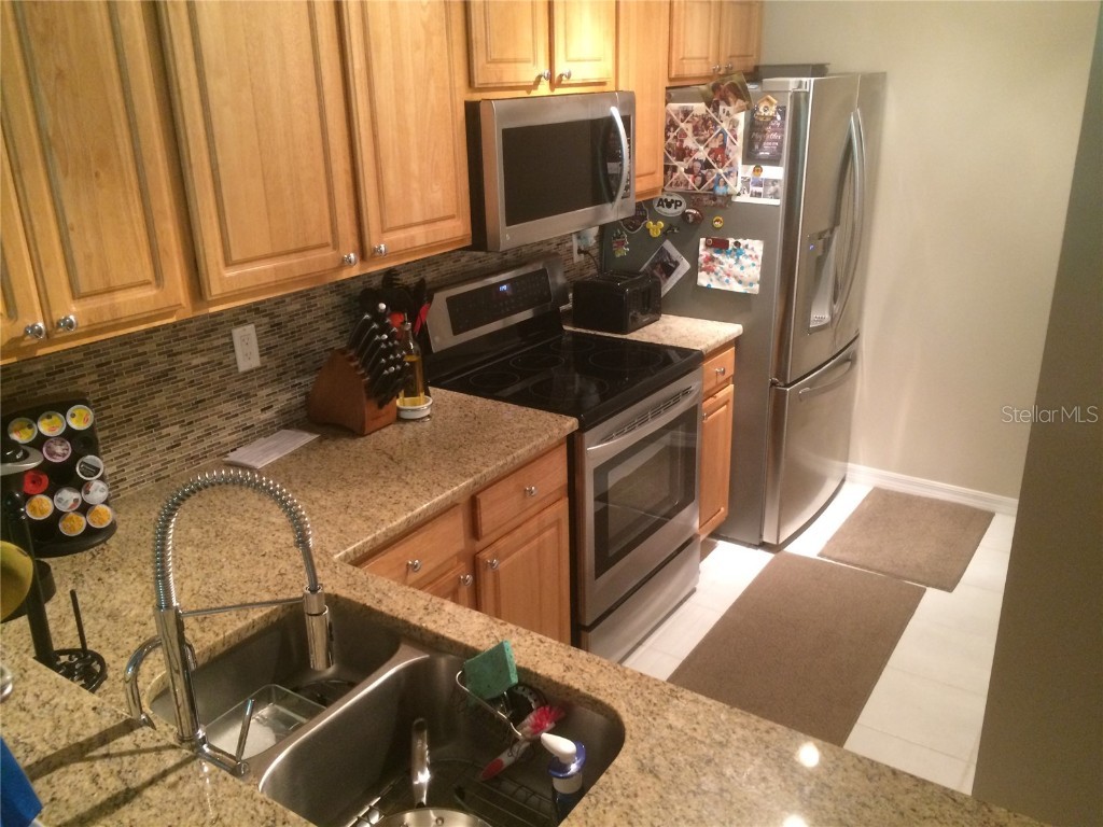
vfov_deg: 48.2
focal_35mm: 29
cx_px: 552
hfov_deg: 61.7
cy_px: 414
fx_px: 924
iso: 320
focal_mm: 4.15
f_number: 2.2
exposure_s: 1/17
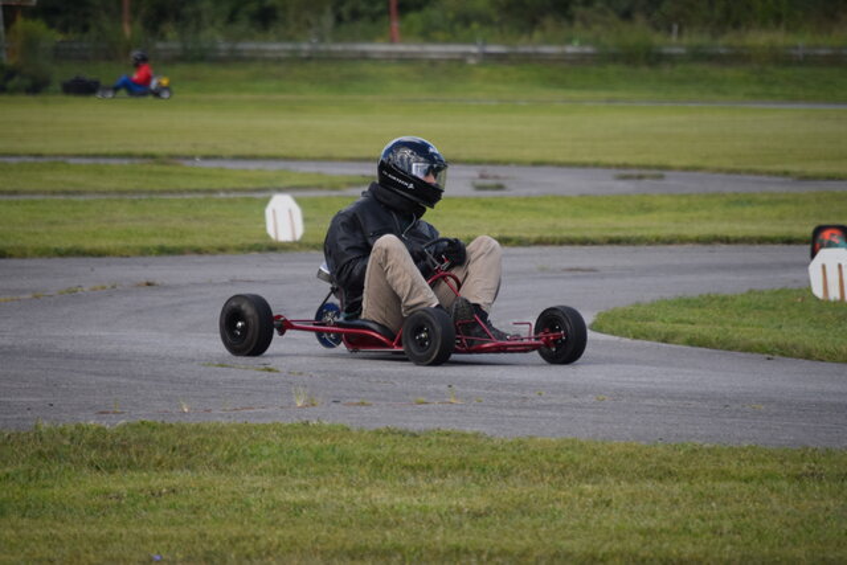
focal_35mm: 300
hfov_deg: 6.9
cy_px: 282
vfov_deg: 4.6
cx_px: 424
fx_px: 7059
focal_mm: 200
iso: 500
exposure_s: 1/1000
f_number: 5.6
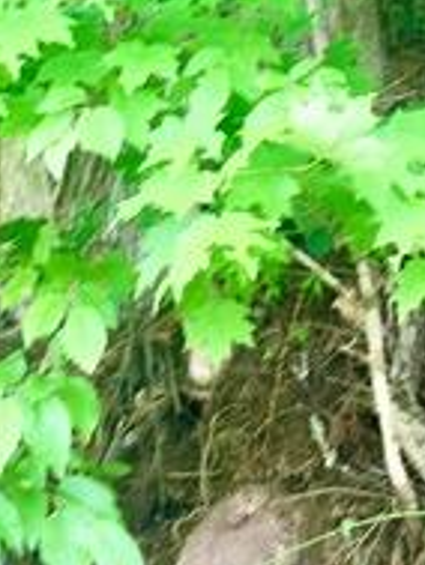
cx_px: 165
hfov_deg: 15.1
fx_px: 1602
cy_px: -54
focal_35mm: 98
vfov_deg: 19.2
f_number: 2.2
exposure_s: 1/30
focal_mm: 4.15
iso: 25
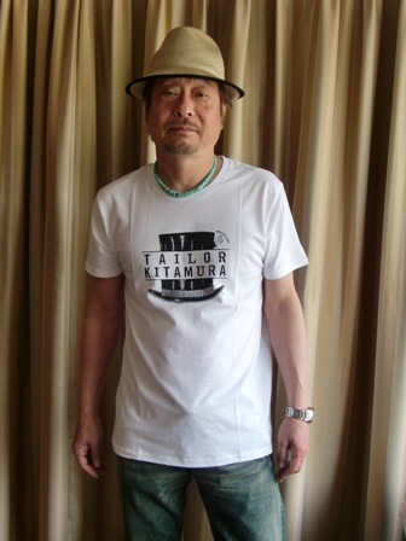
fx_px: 719
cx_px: 203
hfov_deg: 31.5
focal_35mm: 46
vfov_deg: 41.2
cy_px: 270
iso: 100
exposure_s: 1/60
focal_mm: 8.2
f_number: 3.3
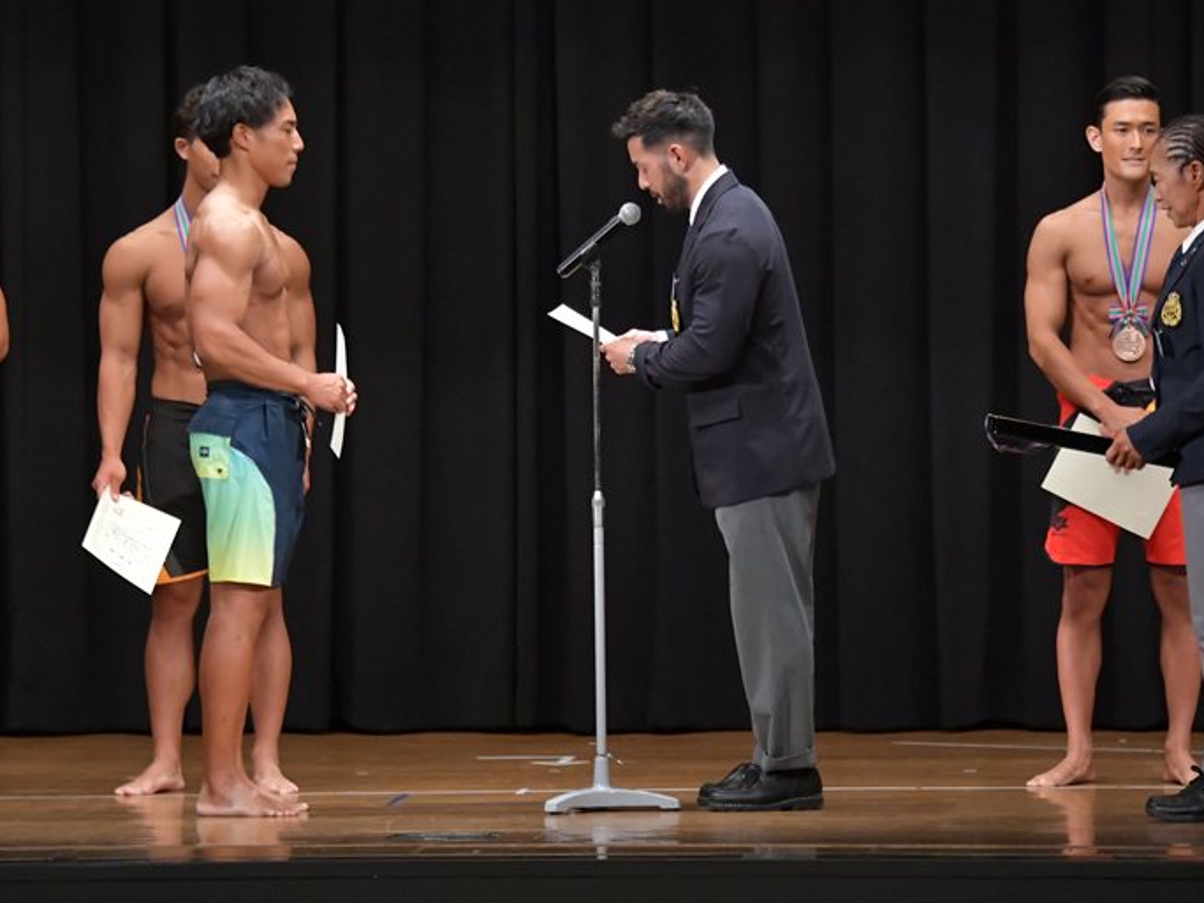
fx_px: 7652
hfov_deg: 9.0
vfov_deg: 6.8
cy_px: 452
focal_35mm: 220
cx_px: 631
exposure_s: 1/400
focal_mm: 135
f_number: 5.6
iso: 6400
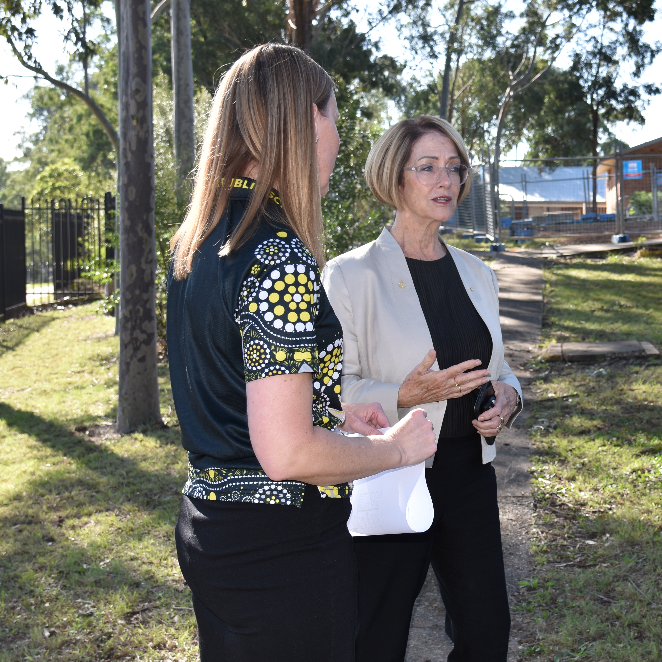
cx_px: 521
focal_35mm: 56
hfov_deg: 29.9
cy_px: 334
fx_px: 1212
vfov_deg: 30.6
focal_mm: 24
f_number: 5.6
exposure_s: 1/125
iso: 110
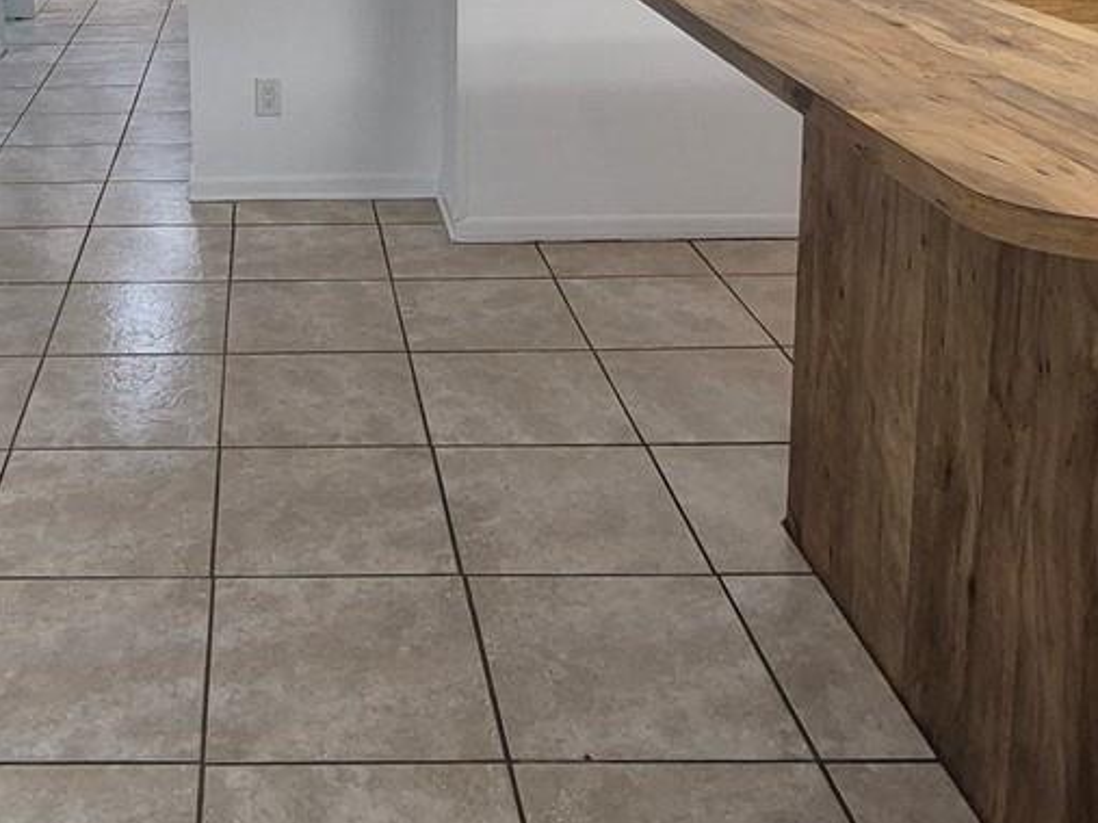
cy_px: -26
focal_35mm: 41
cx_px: 240
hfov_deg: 43.9
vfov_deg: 32.0
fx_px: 1300
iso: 200
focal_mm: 1.74
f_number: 2.2
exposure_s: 1/60
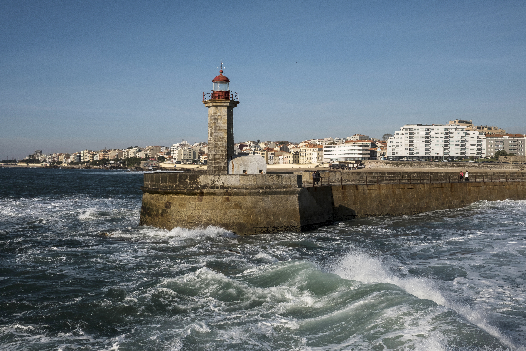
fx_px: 511
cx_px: 263
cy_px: 176
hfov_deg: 54.4
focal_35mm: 35
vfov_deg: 37.9
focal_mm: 23
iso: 200
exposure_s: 1/1250
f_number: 8
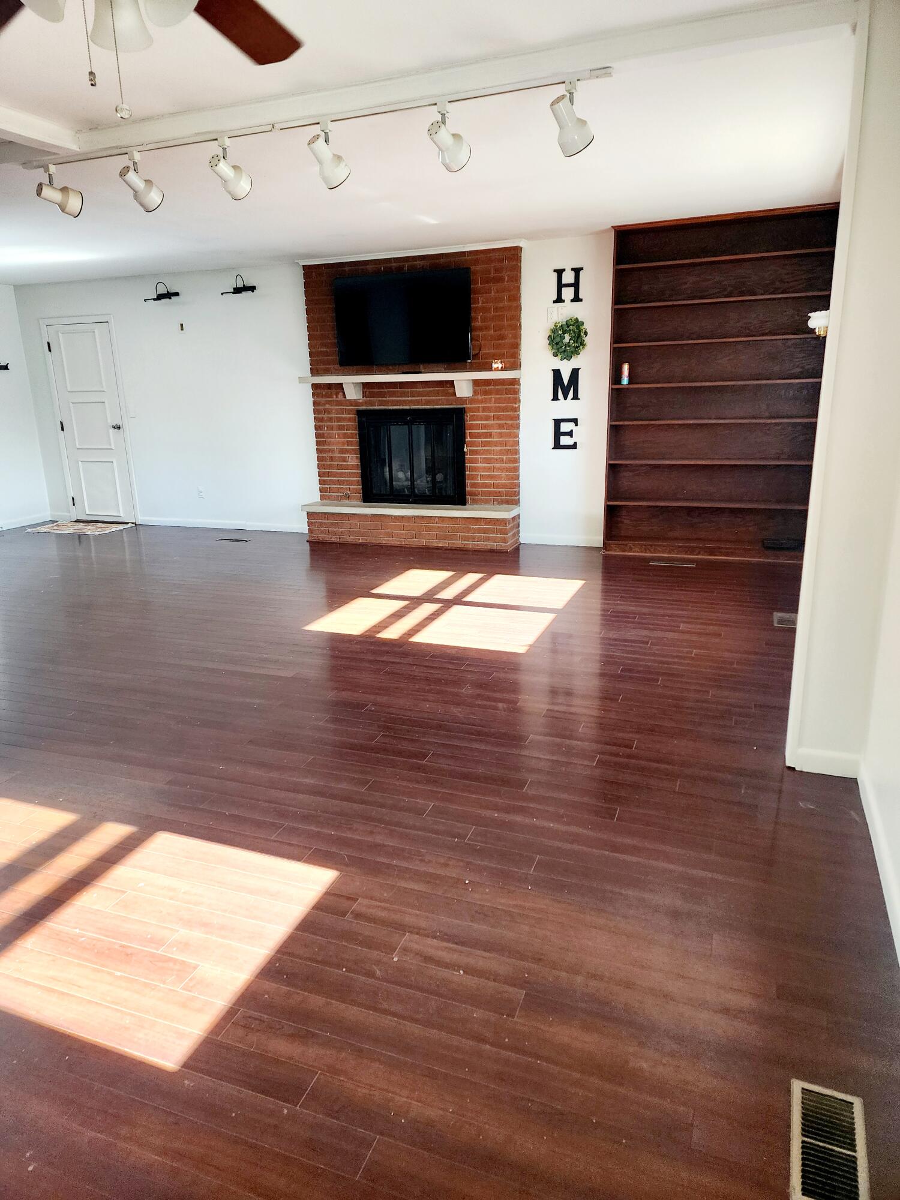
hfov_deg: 58.9
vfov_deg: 73.9
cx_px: 450
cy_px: 600
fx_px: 797
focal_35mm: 23
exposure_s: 1/182
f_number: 1.8
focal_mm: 6.4
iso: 160
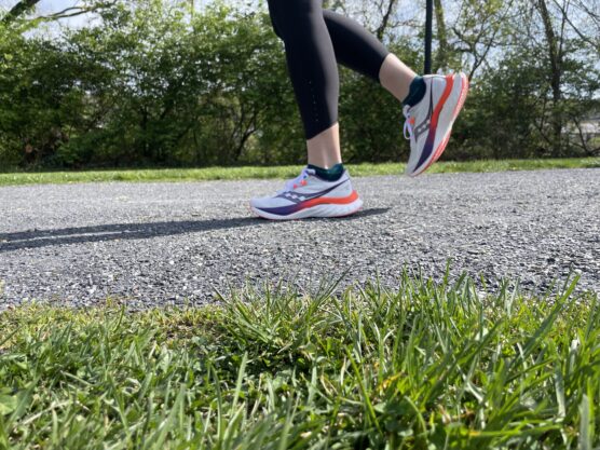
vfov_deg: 53.1
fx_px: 451
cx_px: 300
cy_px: 225
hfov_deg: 67.3
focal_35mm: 26
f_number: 1.6
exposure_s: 1/1770
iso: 32
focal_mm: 4.2
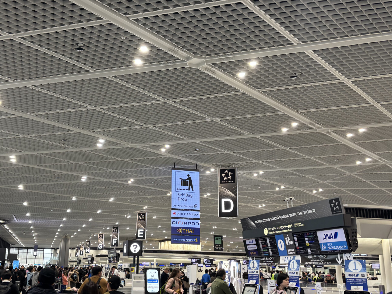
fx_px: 408
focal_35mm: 36
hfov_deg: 51.0
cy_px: 173
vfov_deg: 39.5
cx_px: 153
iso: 160
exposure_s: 1/50
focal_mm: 5.96
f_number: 1.6
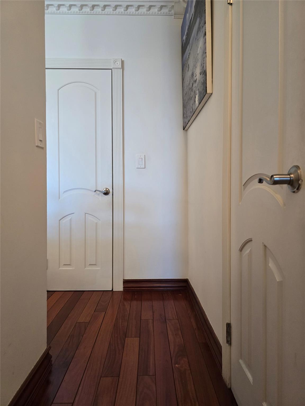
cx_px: 152
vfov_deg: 73.9
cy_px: 203
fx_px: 270
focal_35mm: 23
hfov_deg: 58.9
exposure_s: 1/120
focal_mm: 6.3
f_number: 1.7
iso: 500
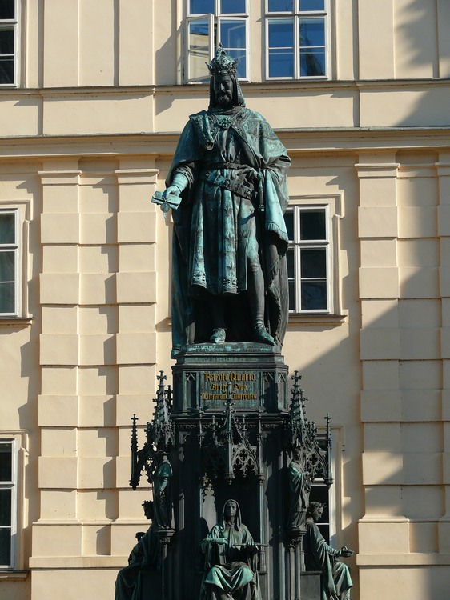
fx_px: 1942
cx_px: 225
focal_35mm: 112
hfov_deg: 13.2
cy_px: 300
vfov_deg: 17.6
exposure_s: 1/200
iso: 100
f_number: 4.5
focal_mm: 23.7
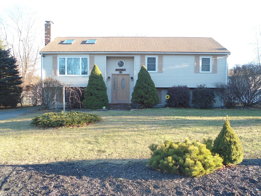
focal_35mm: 31
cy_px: 98
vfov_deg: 45.4
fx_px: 234
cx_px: 130
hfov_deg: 58.4
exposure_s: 1/100
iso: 80
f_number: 3
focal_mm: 5.6
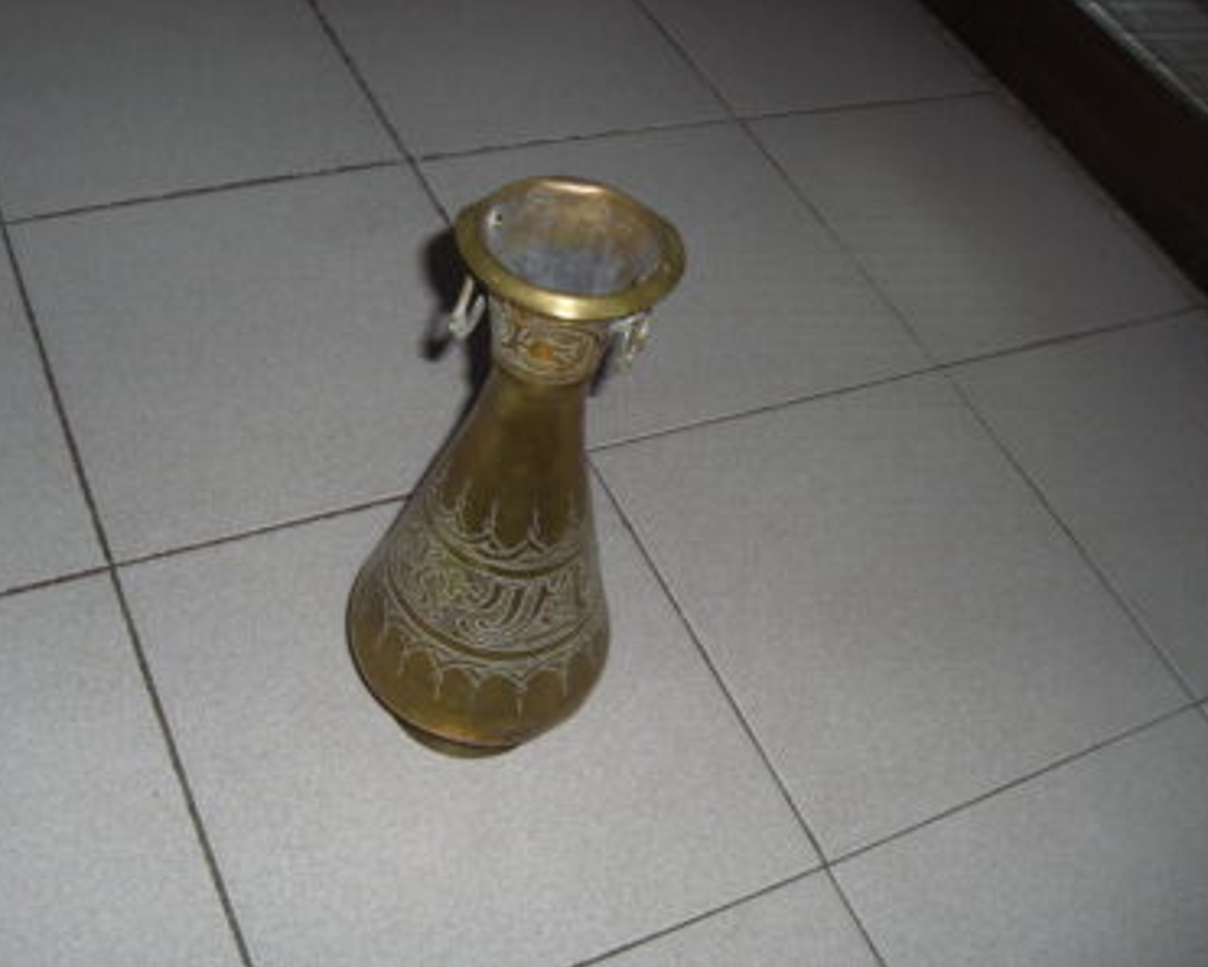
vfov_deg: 37.4
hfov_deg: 45.8
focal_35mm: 40
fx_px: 1430
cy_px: 482
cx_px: 580
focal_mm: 6.2
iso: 100
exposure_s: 1/30
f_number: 2.7
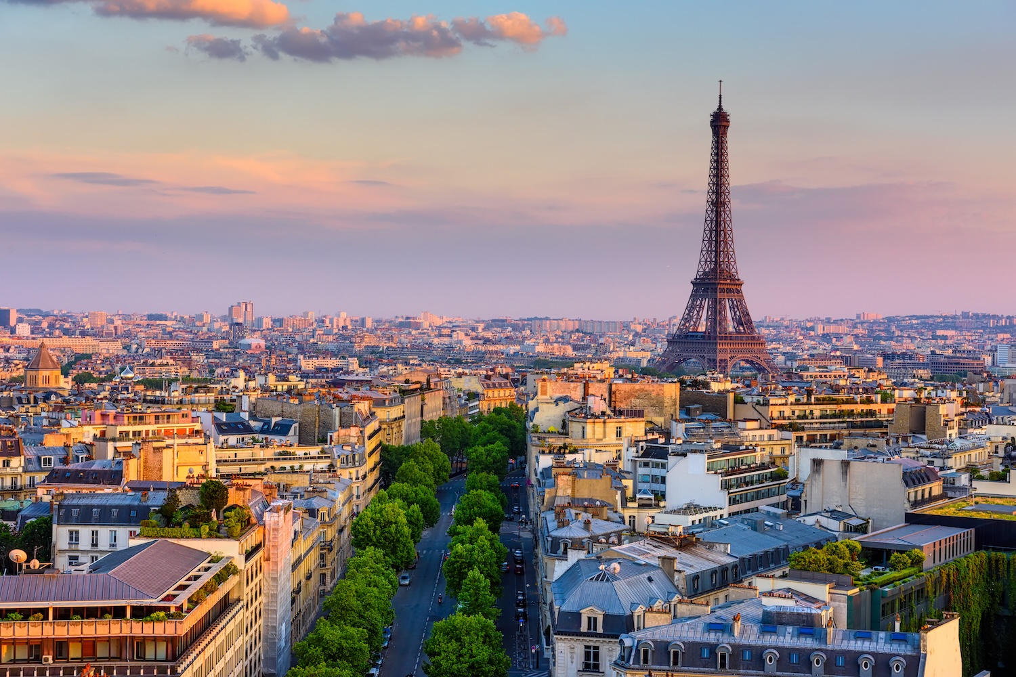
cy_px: 338
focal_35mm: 58
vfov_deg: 23.4
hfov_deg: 34.5
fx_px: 1637
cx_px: 508
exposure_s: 1/80
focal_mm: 58
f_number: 8
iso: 100
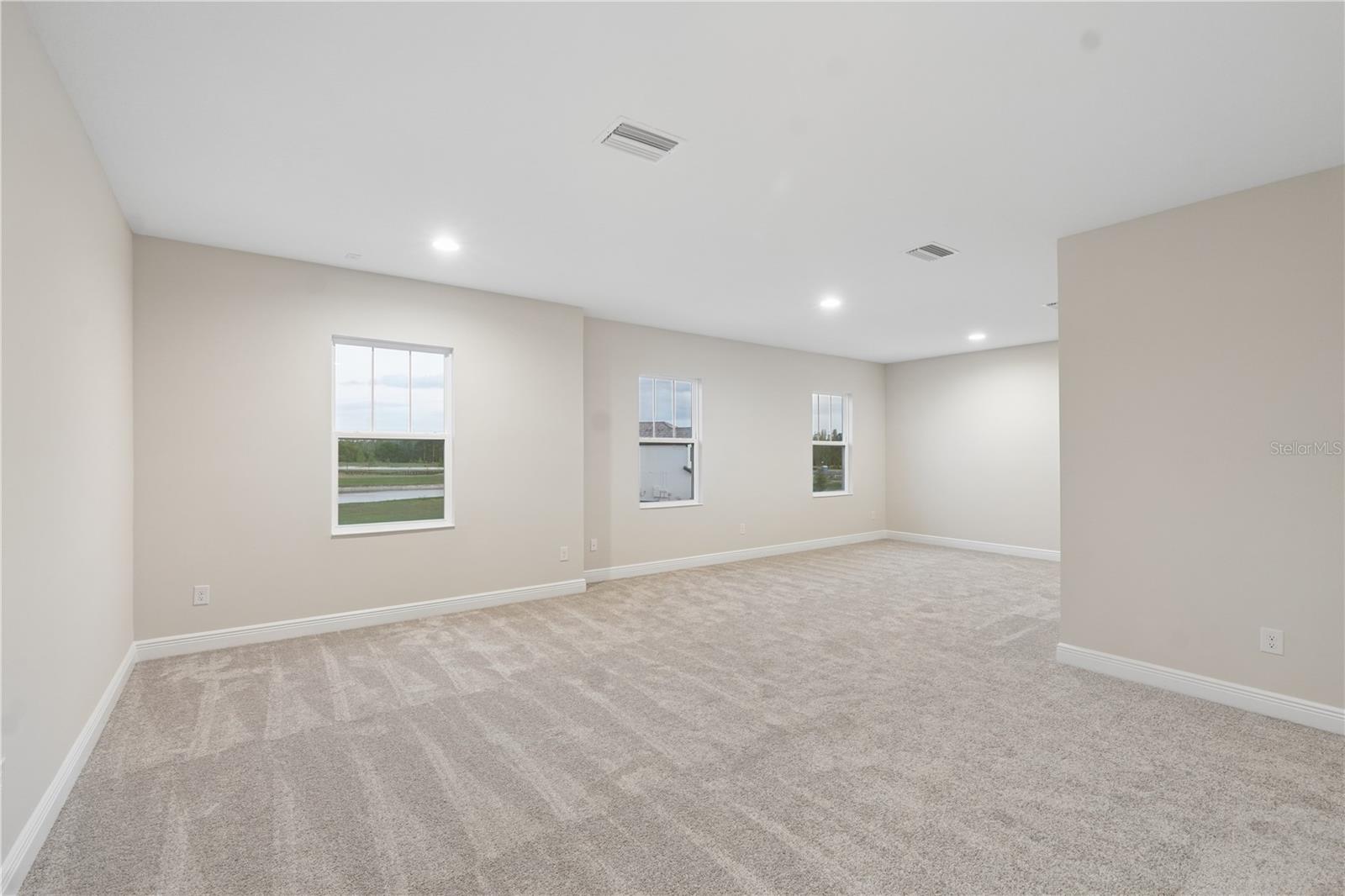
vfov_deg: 77.3
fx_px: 560
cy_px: 448
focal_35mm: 15
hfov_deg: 100.4
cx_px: 672
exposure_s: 1/5
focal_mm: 10.5
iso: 400
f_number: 8
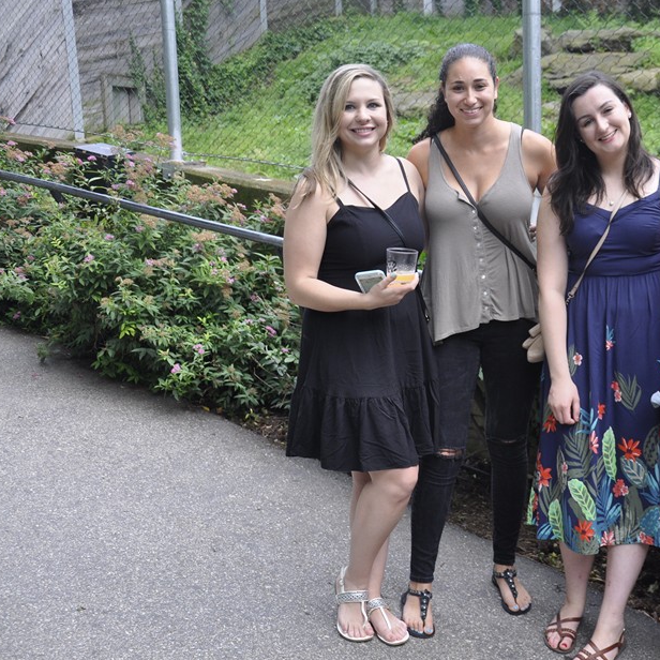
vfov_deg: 33.0
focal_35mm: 52
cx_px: 505
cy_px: 334
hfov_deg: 32.3
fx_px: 1115
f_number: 4
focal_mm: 25
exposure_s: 1/60
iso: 400
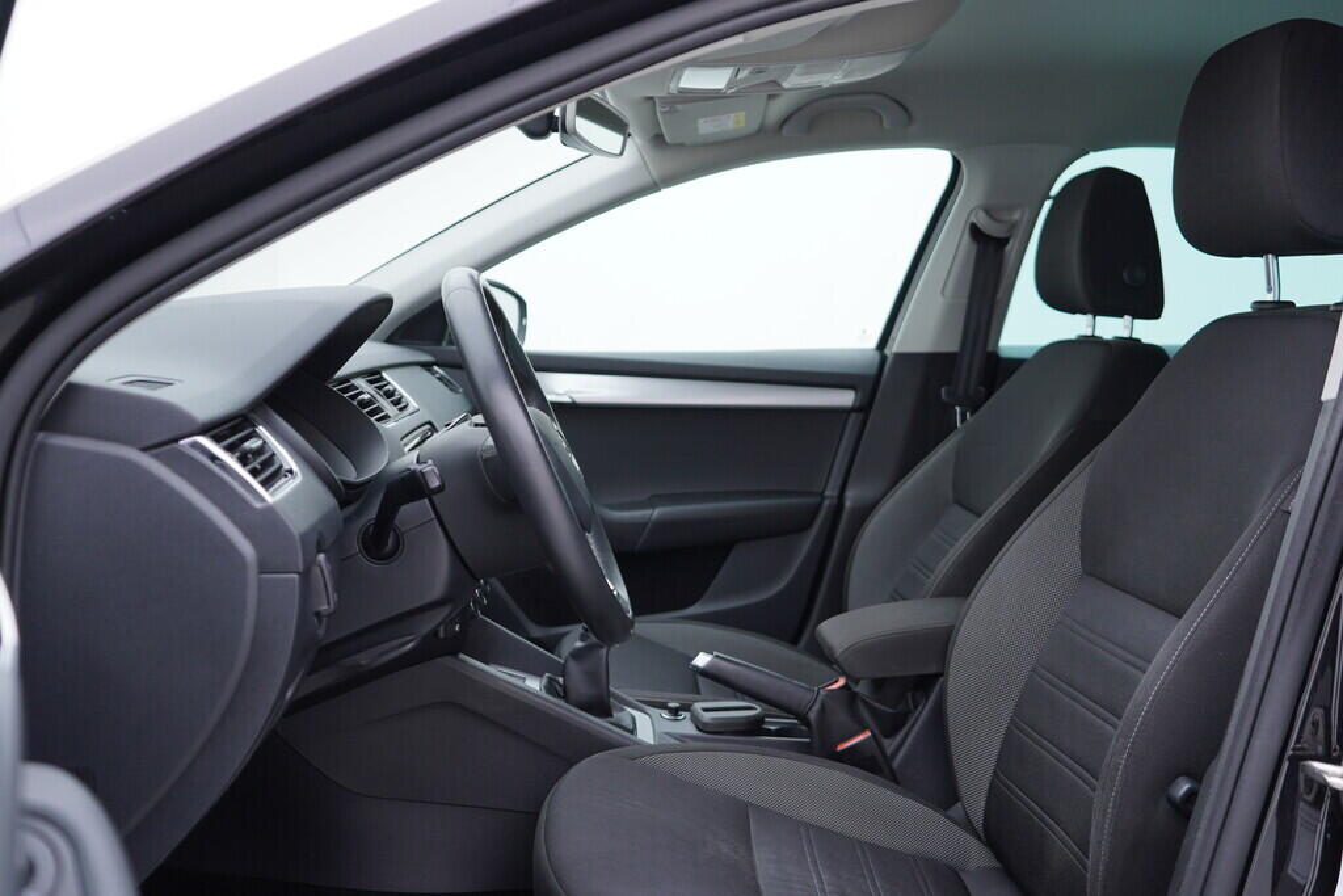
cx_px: 672
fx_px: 1343
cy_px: 448
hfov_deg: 53.1
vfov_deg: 36.9
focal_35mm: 36
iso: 125
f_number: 3.2
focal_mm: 24
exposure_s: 1/40
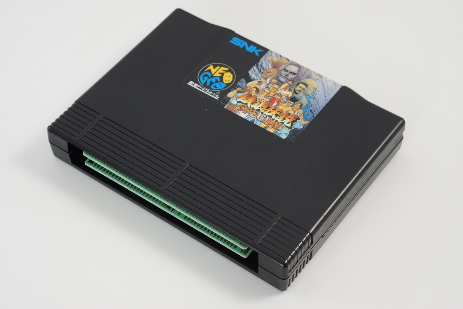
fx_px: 965
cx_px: 232
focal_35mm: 75
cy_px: 154
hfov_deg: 27.0
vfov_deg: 18.2
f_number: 6.3
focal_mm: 50
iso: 800
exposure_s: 1/80
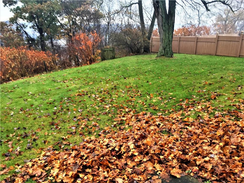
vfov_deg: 48.2
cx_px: 122
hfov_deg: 61.7
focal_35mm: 29
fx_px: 204
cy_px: 92
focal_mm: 4.15
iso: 40
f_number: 2.2
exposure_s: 1/30
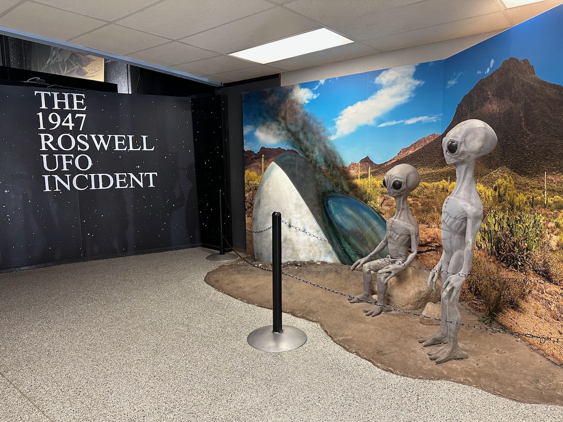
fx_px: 390
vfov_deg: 56.8
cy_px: 211
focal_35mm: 24
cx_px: 282
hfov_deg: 71.6
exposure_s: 1/60
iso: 250
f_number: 1.78
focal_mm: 6.86
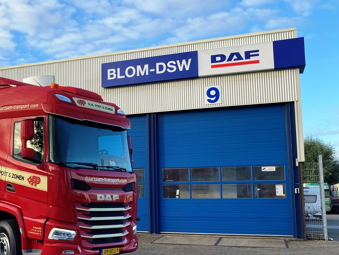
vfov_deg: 32.8
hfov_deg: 41.8
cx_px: 87
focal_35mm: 44
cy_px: 150
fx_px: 431
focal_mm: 3.99
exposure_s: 1/495
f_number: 1.8
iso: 20
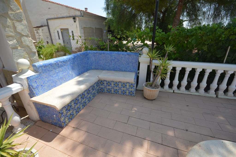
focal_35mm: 15
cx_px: 118
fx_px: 98
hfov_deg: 100.4
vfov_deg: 77.2
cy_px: 78
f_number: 7.1
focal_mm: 10
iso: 100
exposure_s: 1/200
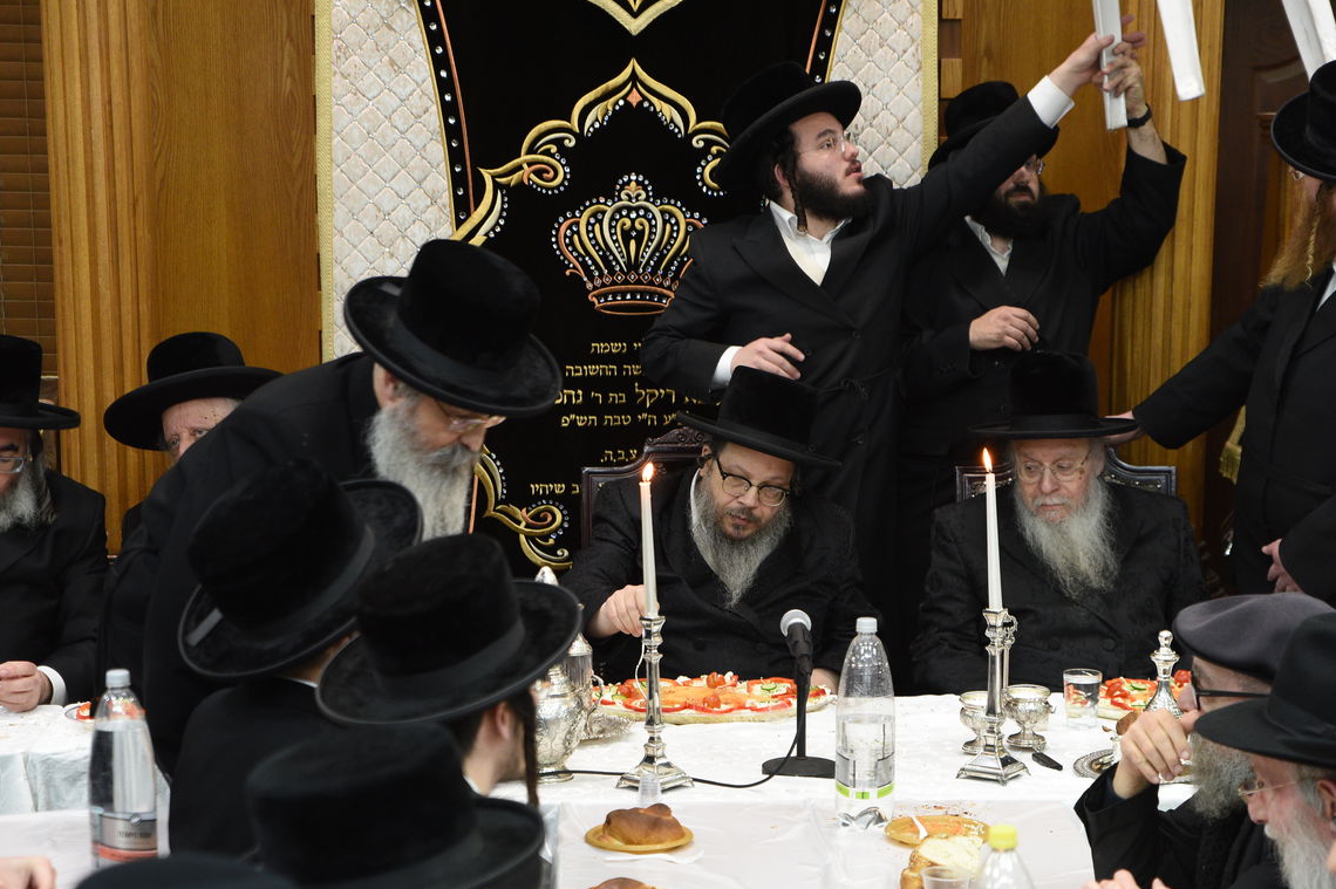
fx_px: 3190
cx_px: 718
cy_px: 521
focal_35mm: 86
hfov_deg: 23.6
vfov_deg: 15.9
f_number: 3.2
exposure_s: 1/160
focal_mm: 70
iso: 1600
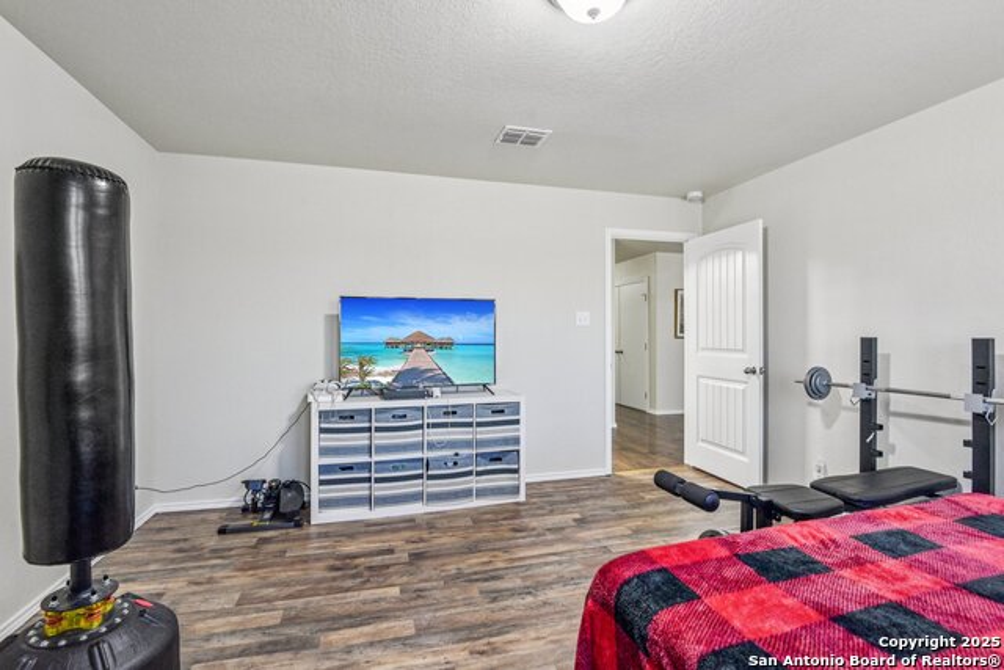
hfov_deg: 96.7
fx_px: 446
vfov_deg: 73.8
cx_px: 502
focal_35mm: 16
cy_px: 335
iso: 2500
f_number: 8
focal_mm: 16
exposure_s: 1/15
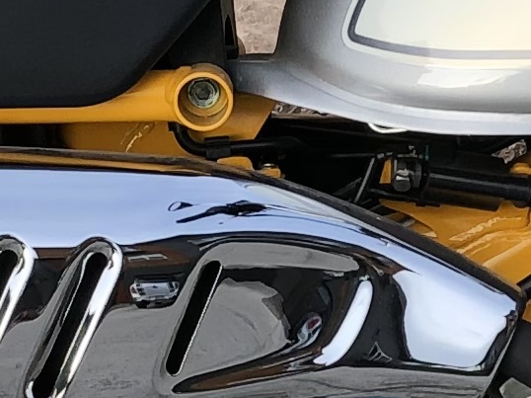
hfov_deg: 9.4
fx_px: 3220
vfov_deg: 7.1
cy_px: 223
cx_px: 521
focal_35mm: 210
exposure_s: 1/120
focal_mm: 3.99
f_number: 1.8
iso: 25
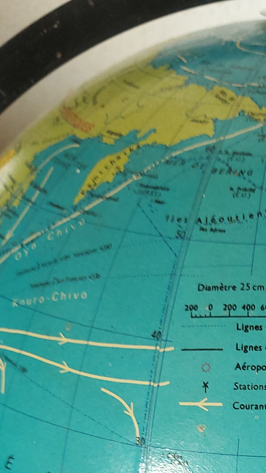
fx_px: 853
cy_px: 513
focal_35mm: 68
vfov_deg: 28.3
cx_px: 344
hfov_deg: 16.7
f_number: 1.8
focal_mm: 5.23
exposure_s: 1/50
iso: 100
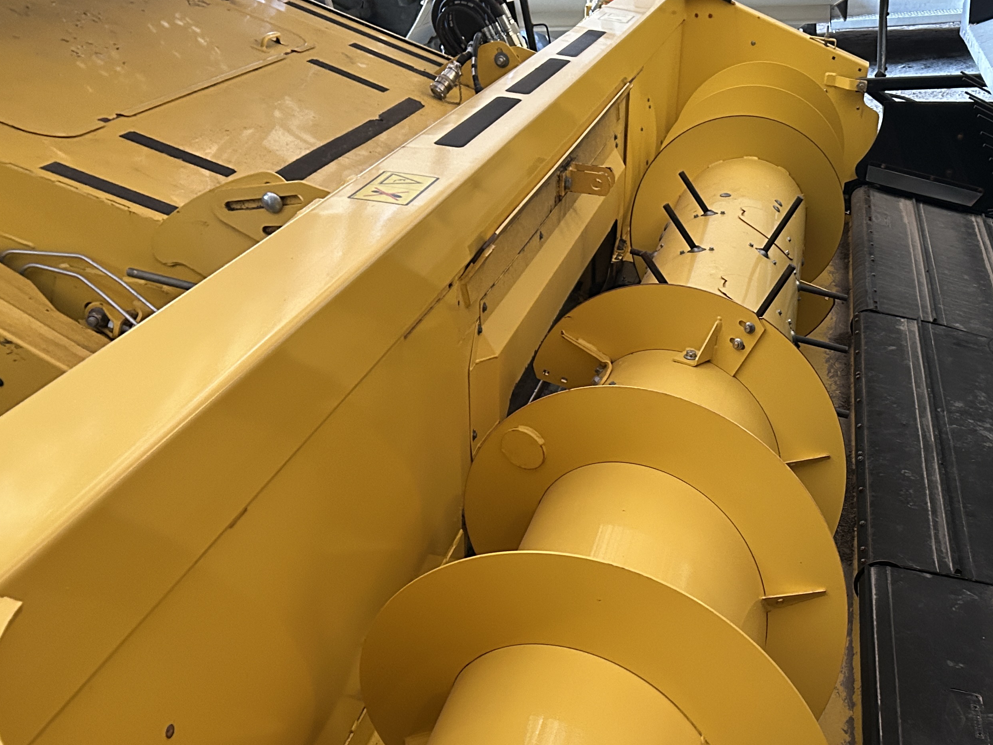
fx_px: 1205
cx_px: 797
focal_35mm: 42
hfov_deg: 42.7
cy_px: 508
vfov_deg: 34.0
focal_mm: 5.7
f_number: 1.5
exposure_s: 1/36
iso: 640
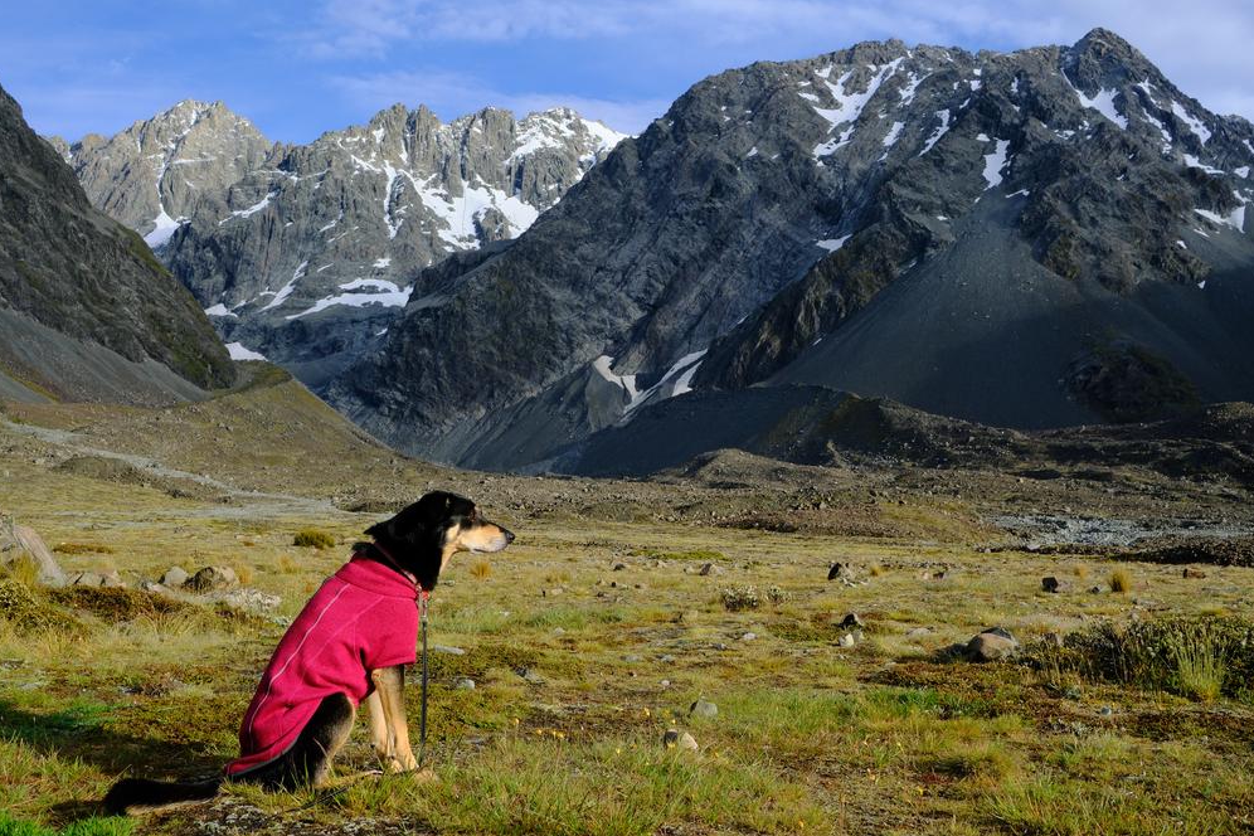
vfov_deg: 36.9
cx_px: 637
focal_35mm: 36
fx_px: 1254
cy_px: 409
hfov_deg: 53.1
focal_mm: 23
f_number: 11
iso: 640
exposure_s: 1/420
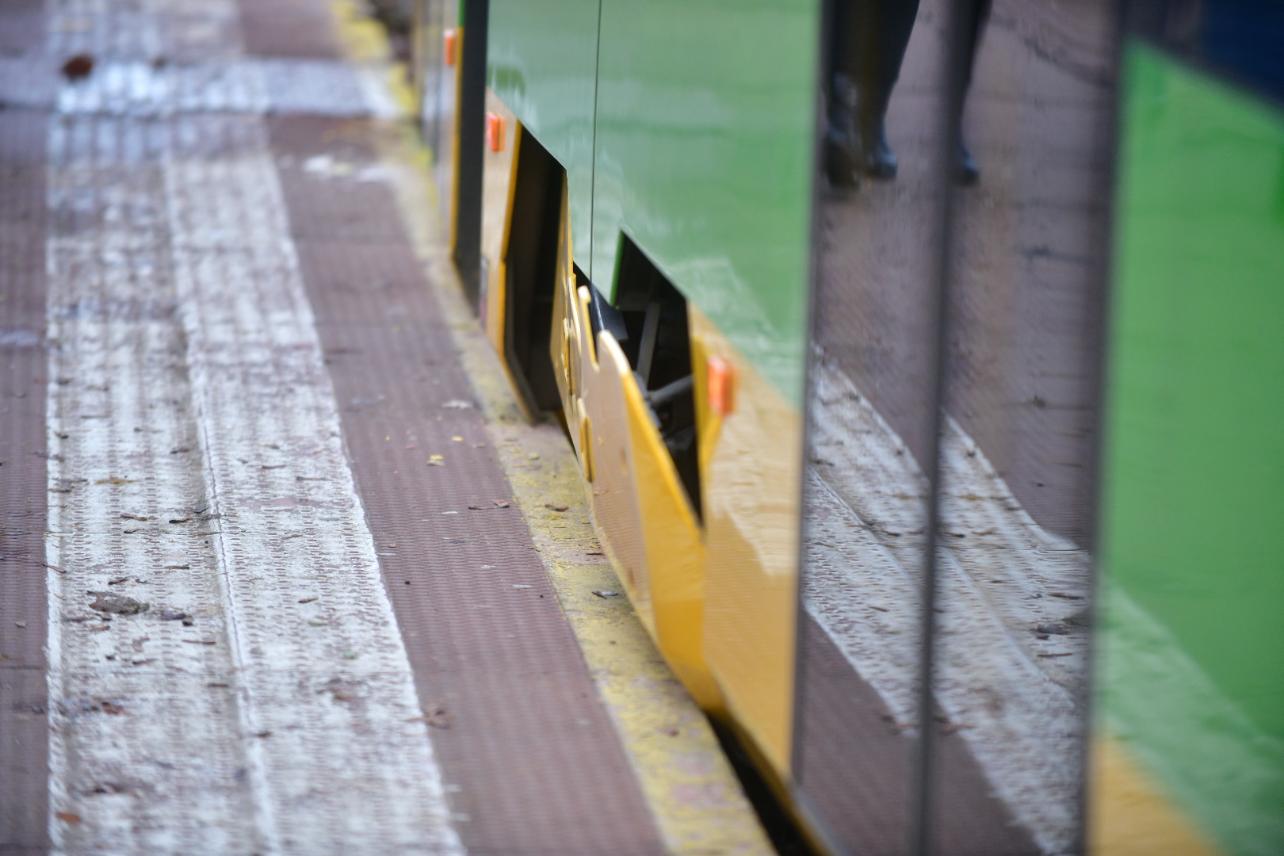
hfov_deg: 10.3
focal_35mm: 200
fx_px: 7133
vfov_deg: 6.9
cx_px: 642
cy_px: 428
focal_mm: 200
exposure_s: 1/1250
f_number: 2.8
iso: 640
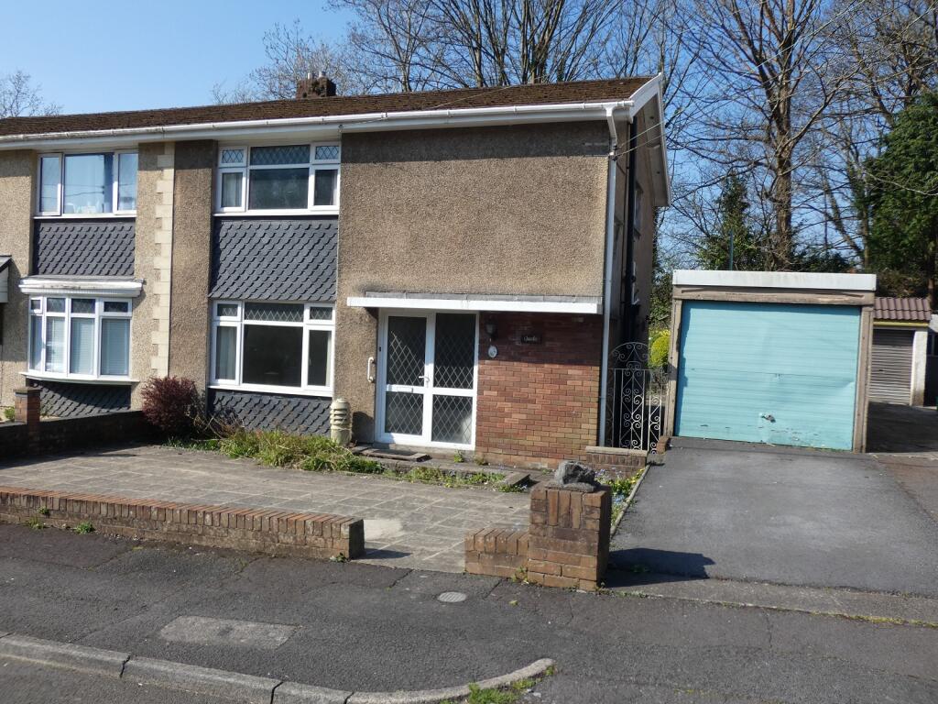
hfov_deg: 63.4
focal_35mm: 28
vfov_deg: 49.7
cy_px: 352
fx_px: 759
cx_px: 469
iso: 80
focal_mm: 5
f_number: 3.2
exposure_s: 1/800
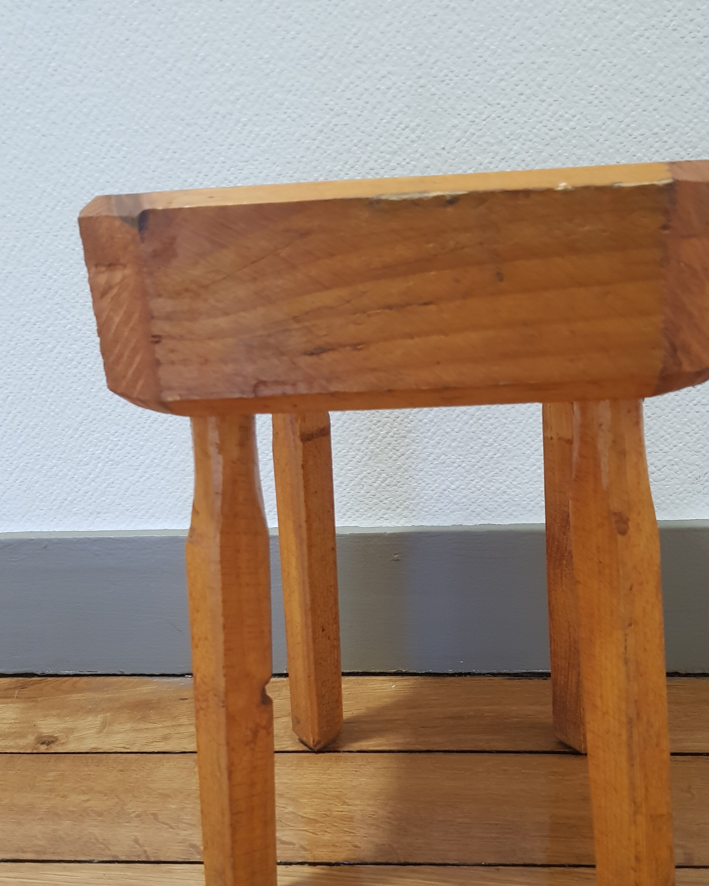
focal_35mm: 32
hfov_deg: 45.6
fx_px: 839
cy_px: 552
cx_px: 418
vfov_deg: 55.1
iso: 250
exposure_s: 1/20
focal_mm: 4.2
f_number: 1.7
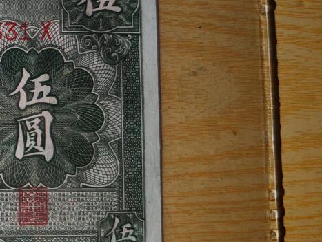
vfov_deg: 18.2
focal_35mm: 81
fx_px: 753
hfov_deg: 21.1
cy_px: 101
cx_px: -137
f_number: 1.6
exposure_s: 1/50
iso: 500
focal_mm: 7.62
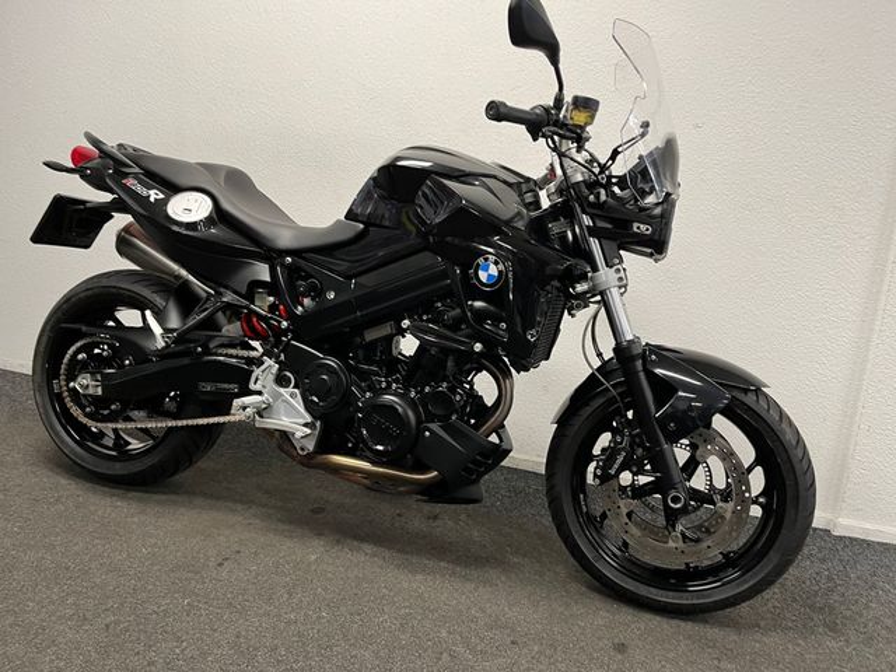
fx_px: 673
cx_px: 448
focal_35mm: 26
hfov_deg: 67.3
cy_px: 336
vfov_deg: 53.1
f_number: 1.6
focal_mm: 5.1
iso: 100
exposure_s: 1/50
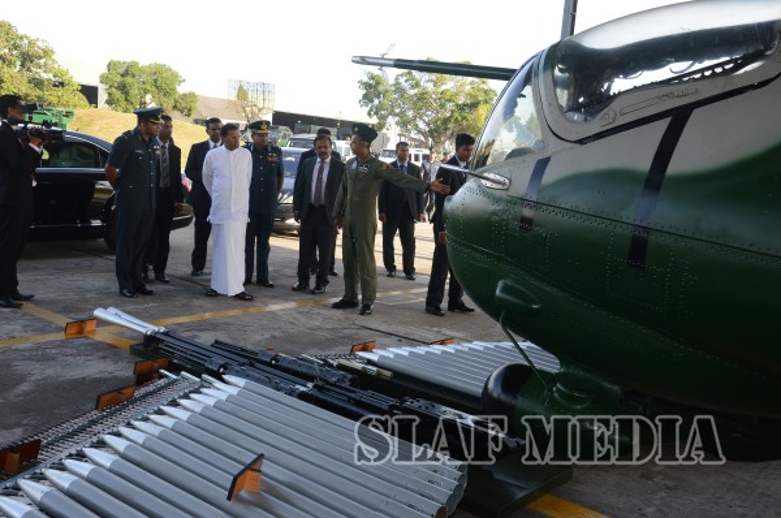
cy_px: 259
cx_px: 390
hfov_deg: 53.2
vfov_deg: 36.8
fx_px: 780
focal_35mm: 36
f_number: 7.1
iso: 200
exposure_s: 1/125
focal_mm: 24
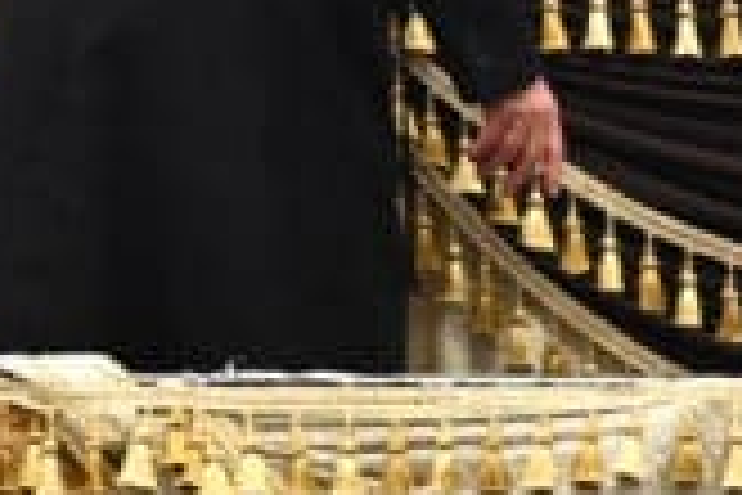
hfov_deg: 4.3
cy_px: 472
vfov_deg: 3.0
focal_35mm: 465
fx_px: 9583
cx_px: 2100
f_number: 9
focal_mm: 75
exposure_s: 1/125
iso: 2000
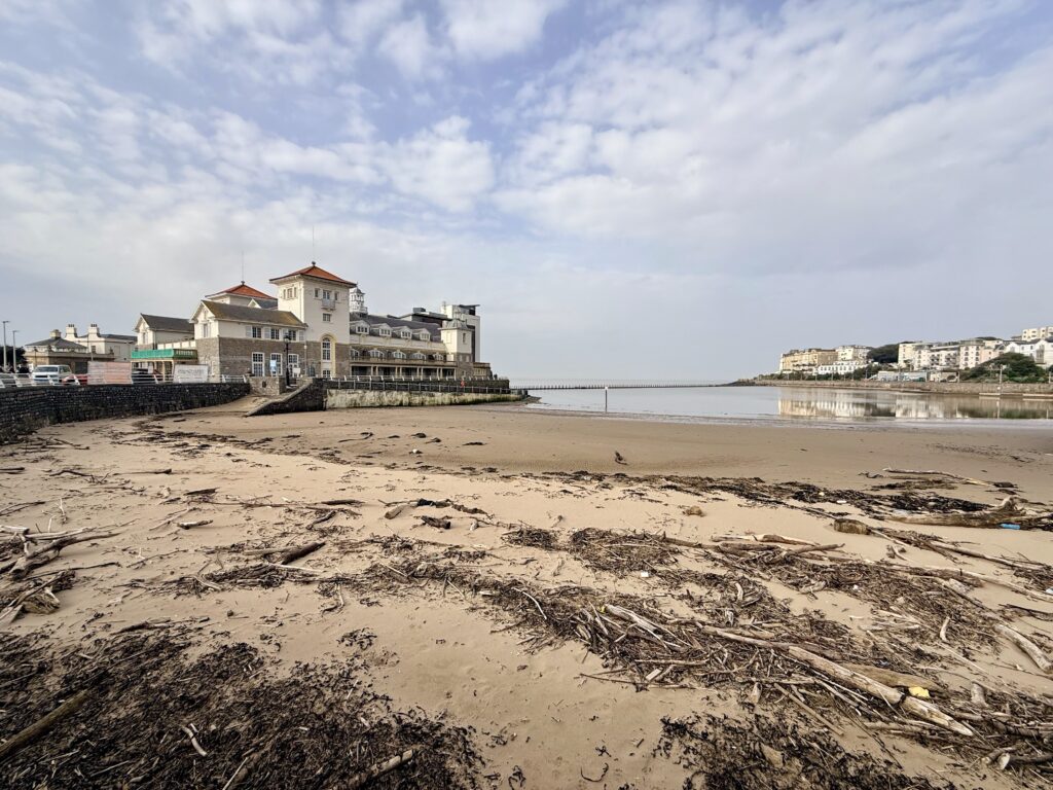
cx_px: 526
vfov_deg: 85.7
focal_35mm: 14
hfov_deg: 102.1
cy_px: 395
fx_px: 426
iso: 50
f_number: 2.2
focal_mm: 2.22
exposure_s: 1/1848
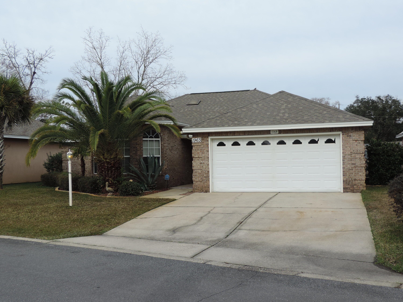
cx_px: 202
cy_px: 151
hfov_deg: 46.8
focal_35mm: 40
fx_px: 466
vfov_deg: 36.0
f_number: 3.3
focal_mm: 7.1
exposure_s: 1/800
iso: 80
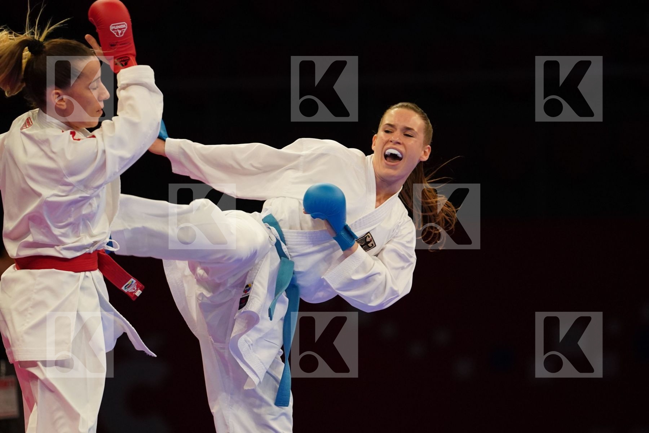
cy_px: 216
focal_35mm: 300
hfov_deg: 6.9
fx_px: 5408
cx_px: 324
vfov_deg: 4.6
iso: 2500
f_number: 2.8
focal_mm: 200
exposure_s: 1/1000
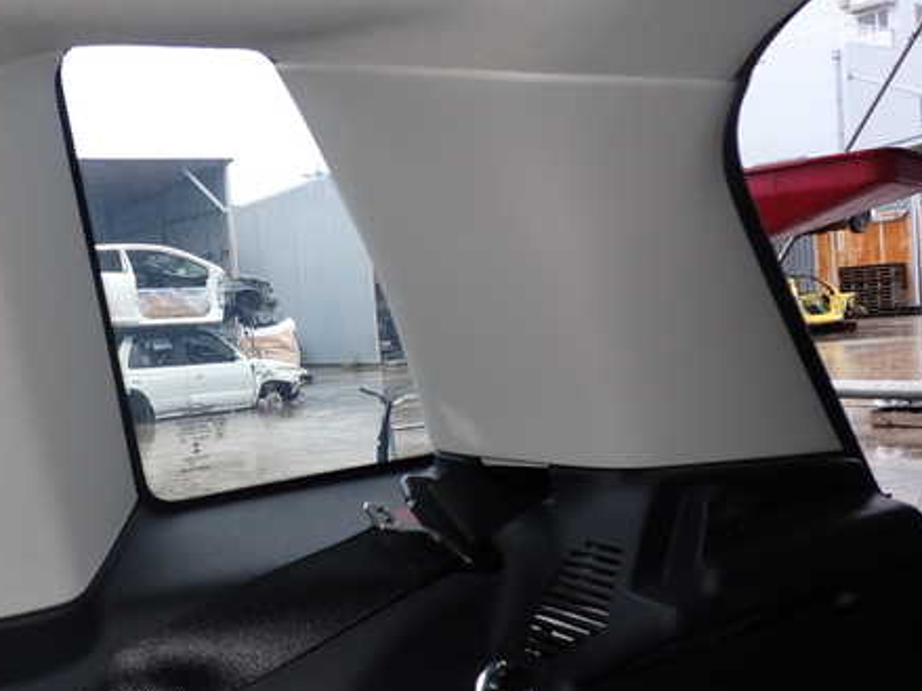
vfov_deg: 35.1
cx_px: 298
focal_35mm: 41
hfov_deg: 45.0
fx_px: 1092
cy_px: 370
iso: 100
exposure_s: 1/125
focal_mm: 5.4
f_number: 3.2
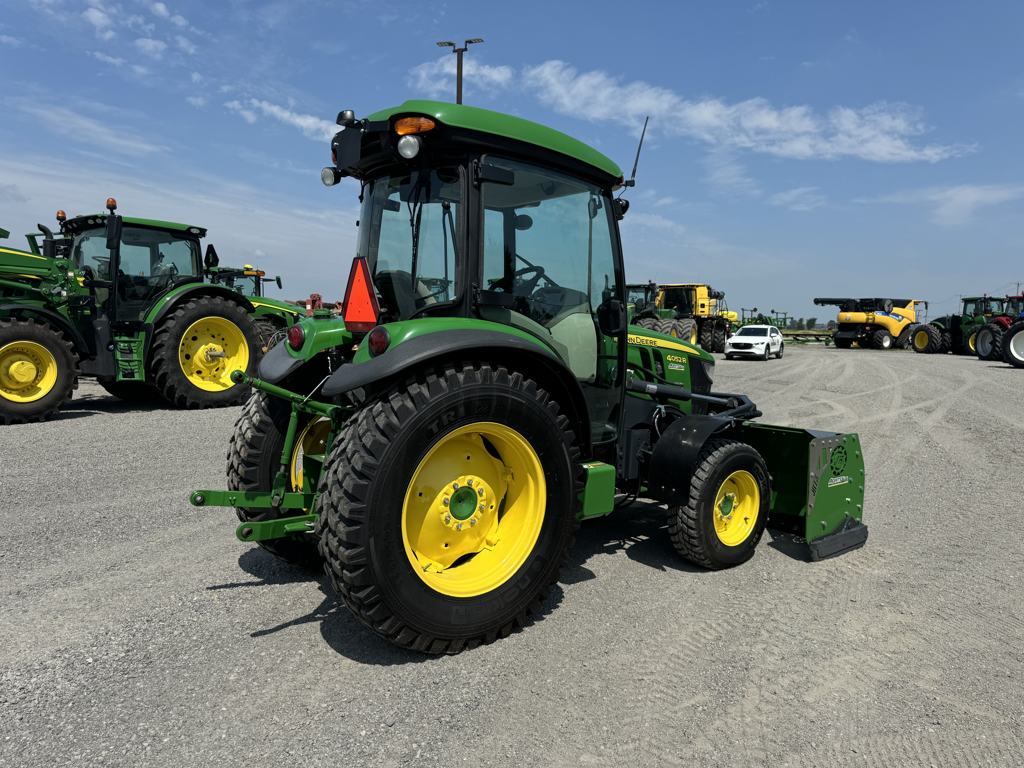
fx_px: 710
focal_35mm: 24
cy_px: 384
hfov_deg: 71.6
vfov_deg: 56.8
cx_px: 512
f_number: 1.78
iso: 80
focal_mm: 6.76
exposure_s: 1/5814
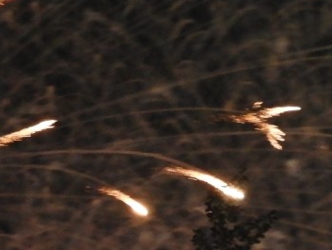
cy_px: 201
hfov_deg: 2.9
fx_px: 6649
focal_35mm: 693
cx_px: -13
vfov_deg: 2.1
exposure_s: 1/10
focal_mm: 30.5
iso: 800
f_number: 5.2
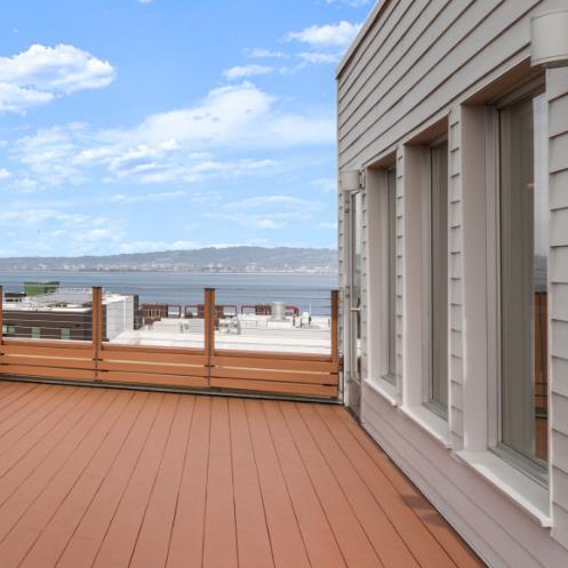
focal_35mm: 42
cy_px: 253
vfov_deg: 39.7
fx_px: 785
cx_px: -194
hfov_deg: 30.3
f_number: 8
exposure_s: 1/1000
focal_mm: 16.5
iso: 400
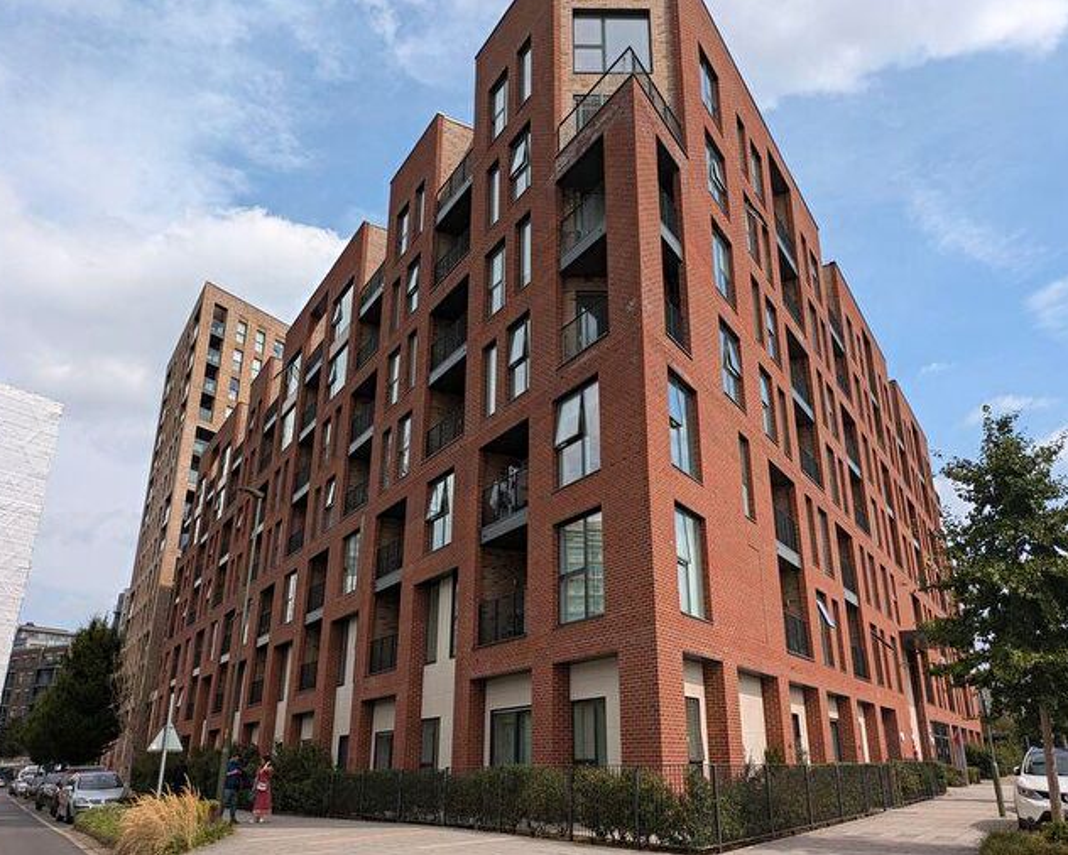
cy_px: 415
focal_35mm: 27
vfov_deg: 53.2
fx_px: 854
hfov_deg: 64.0
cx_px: 569
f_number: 1.89
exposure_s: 1/2028
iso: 52
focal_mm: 5.43
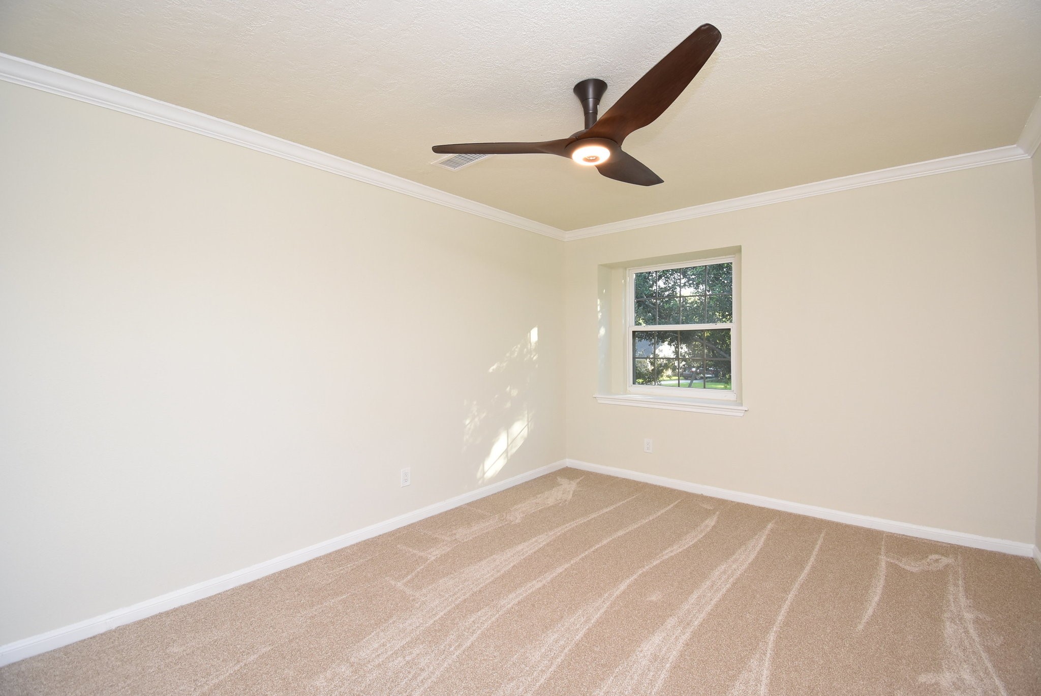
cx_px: 520
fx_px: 434
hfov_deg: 100.3
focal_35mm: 15
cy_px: 348
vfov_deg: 77.4
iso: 640
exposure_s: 1/60
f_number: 6.3
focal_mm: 10
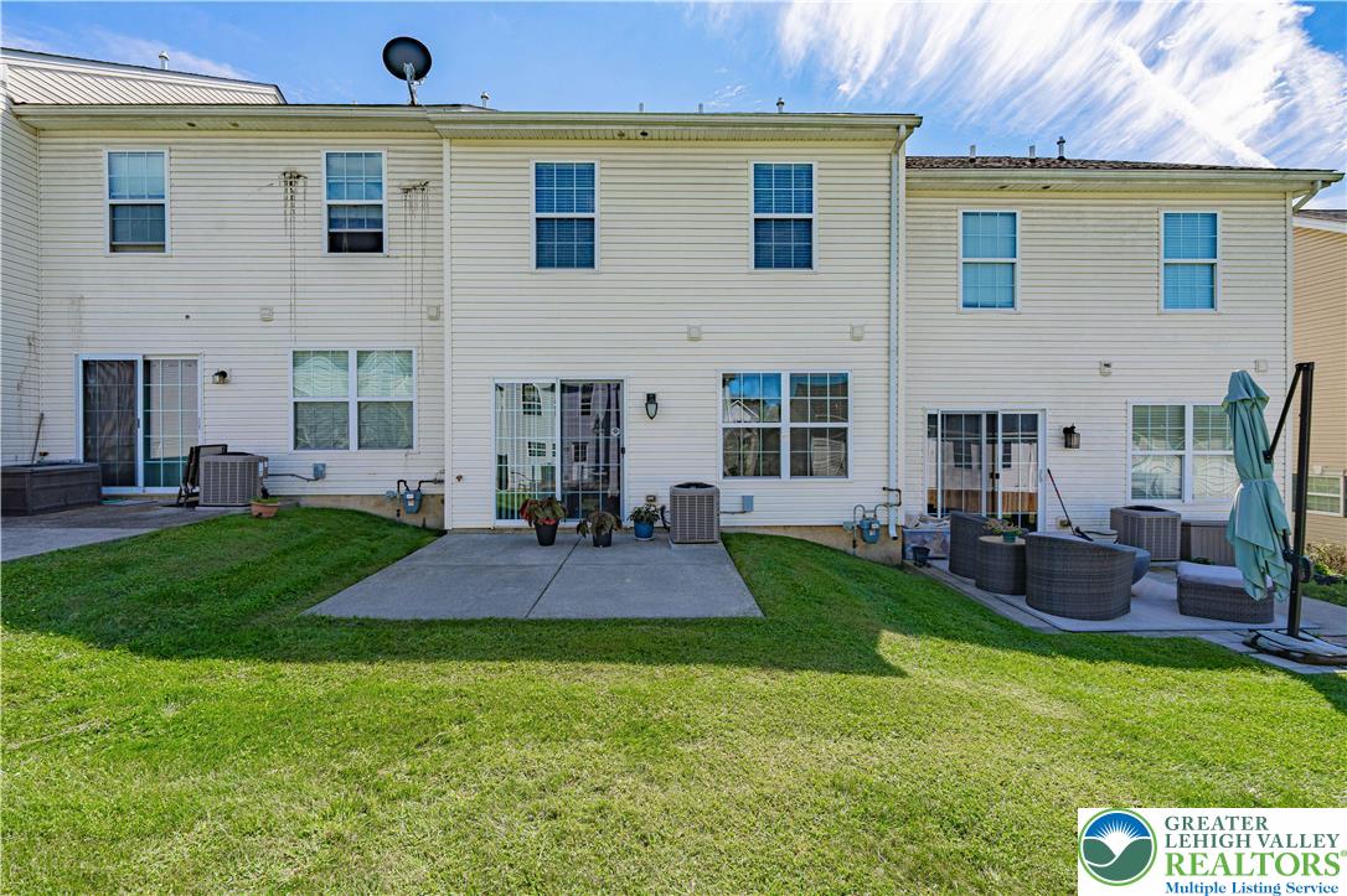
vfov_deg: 73.7
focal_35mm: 16
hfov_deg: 96.8
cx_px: 674
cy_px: 448
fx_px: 598
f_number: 9
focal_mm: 16
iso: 320
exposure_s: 1/2500
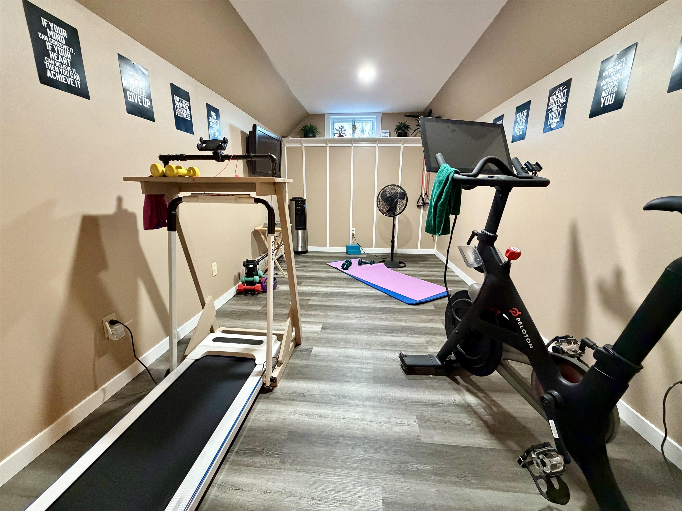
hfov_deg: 102.1
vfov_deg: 85.7
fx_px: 276
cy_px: 256
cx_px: 341
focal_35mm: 14
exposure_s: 1/60
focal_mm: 2.22
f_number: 2.2
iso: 800
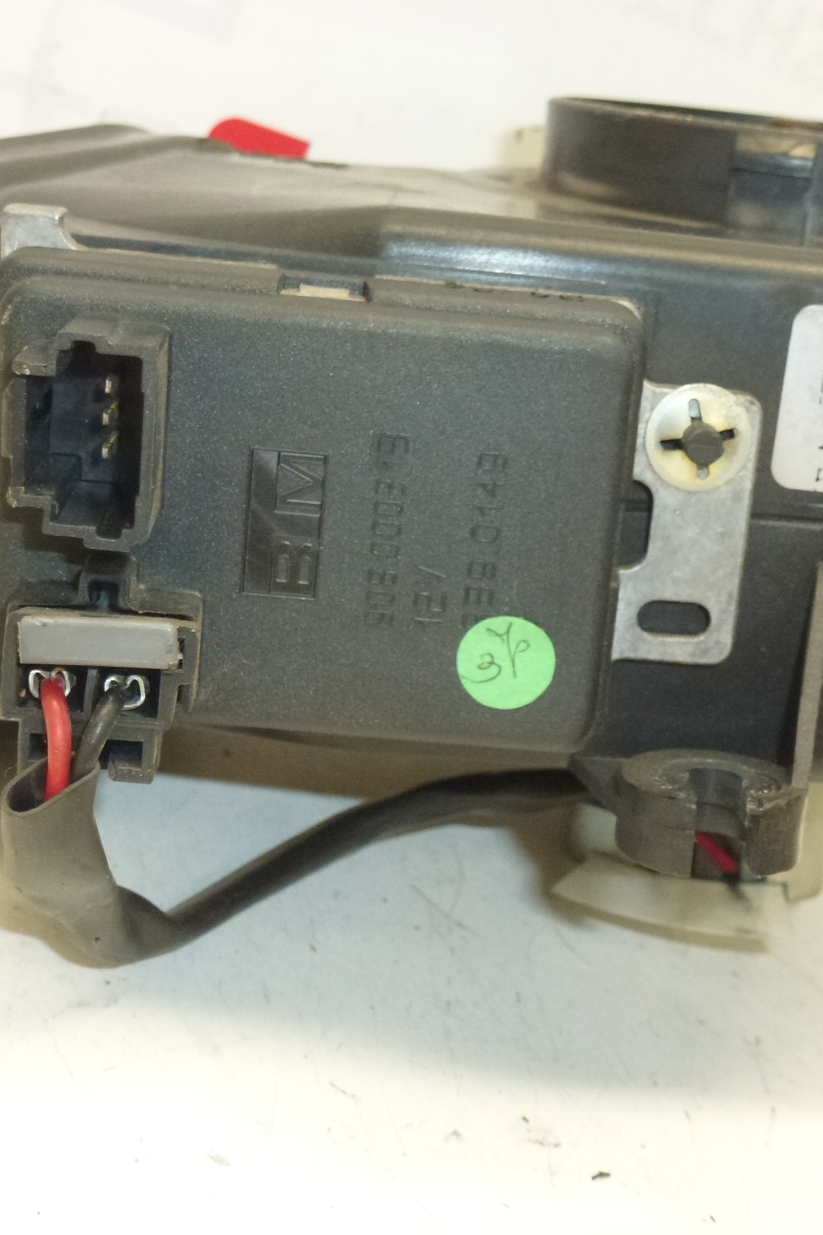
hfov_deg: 23.7
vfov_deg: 35.1
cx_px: 494
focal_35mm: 57
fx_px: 1955
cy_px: 618
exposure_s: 1/60
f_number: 3.9
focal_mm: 7.4
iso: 400
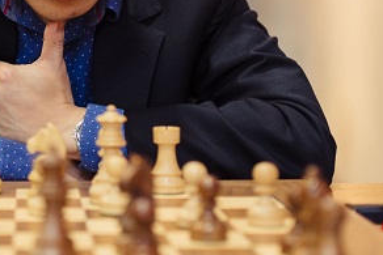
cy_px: -31
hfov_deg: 16.8
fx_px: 1277
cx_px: 38
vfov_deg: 11.3
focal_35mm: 120
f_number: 1.8
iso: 400
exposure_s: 1/100
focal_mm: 35
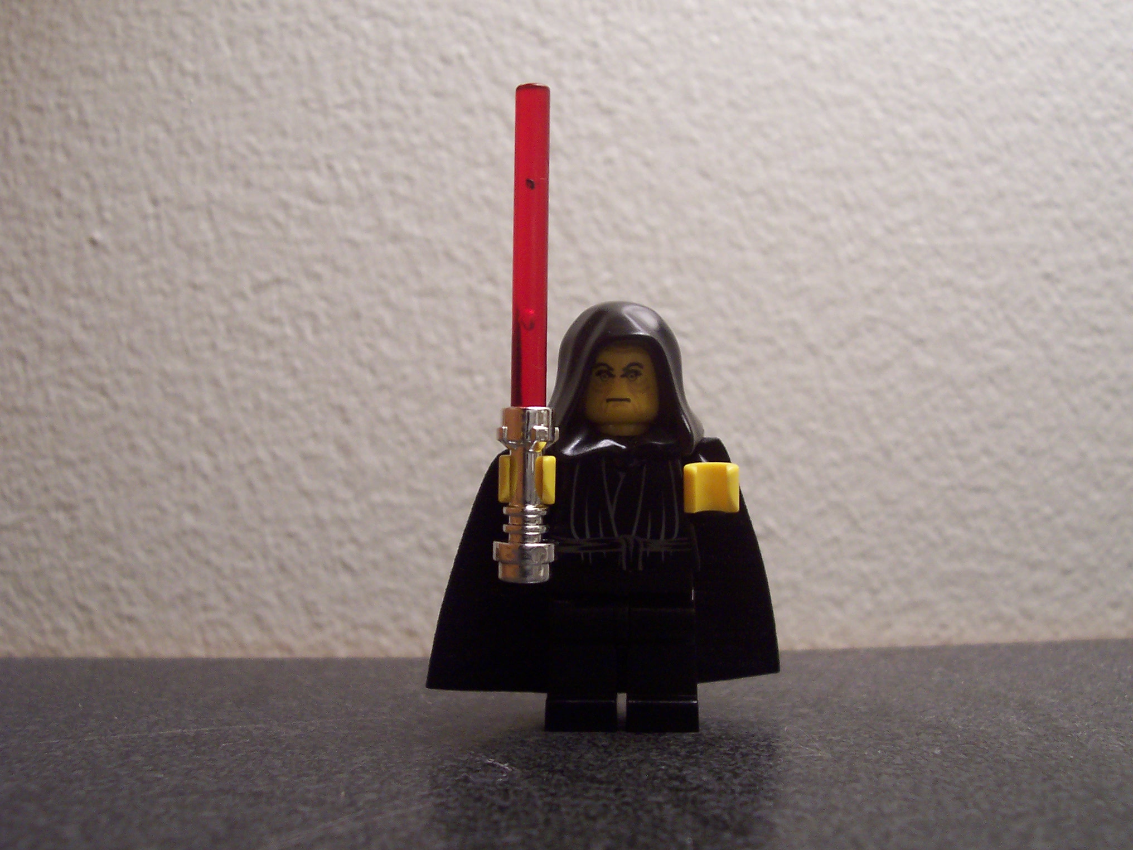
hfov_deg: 50.1
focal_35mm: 37
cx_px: 566
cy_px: 425
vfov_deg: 38.7
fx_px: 1211
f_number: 2.8
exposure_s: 1/30
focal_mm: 5.6
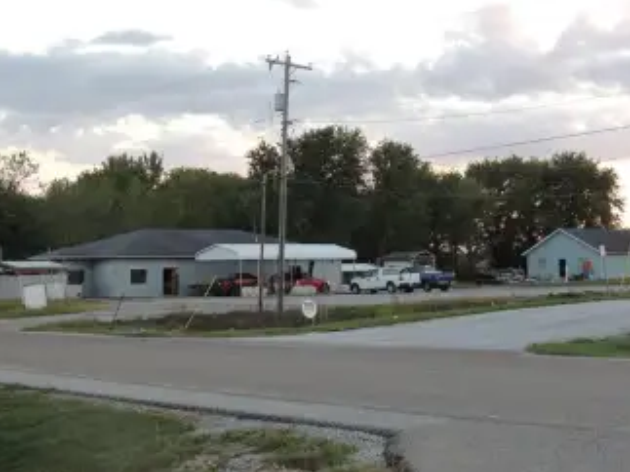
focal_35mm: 62
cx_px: 328
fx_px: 1128
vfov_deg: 23.6
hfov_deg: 31.2
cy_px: 199
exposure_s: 1/50
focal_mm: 8.9
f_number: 3.6
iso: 200
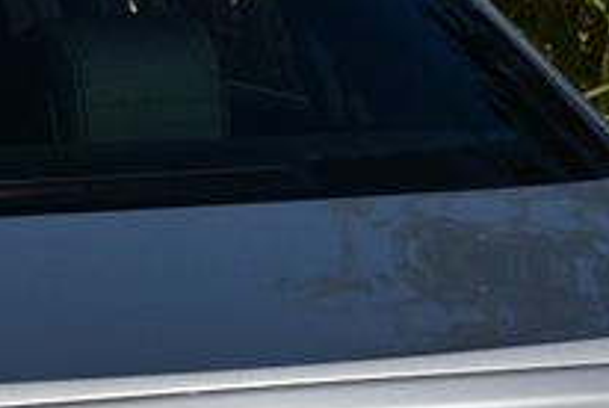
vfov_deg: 5.8
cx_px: 139
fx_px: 3998
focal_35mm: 236
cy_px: 509
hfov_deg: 8.7
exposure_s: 1/500
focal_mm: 38
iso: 100
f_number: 11
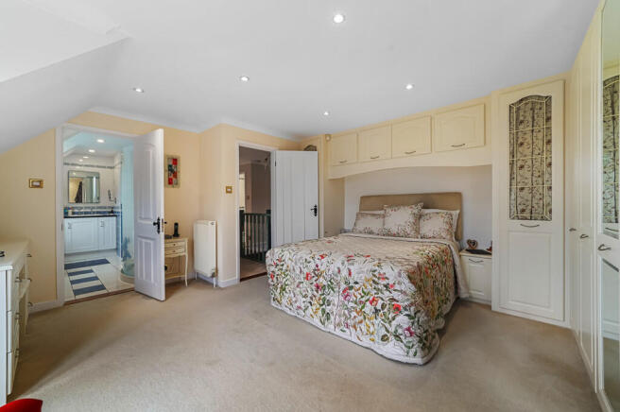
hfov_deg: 104.3
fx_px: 241
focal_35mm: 14
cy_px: 206
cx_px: 310
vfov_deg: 81.1
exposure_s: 1/6
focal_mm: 14
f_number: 8
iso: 400
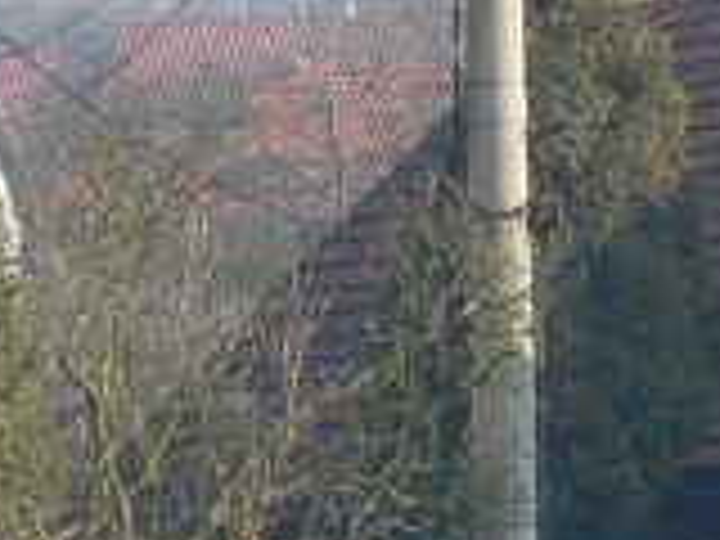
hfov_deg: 4.0
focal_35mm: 499
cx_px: 878
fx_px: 10379
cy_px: 704
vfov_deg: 3.0
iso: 80
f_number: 5.6
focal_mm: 30.7
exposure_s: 1/125
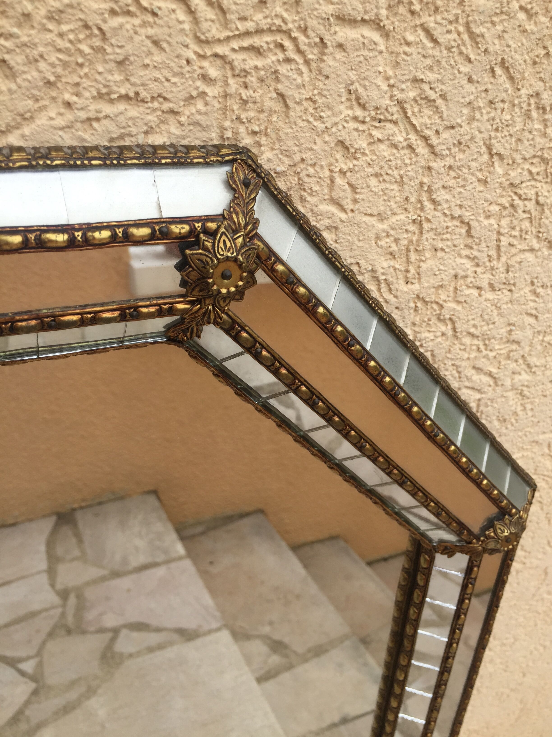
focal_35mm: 29
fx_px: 617
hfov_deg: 48.2
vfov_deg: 61.7
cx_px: 276
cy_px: 368
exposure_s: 1/842
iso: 32
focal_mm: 4.15
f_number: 2.2
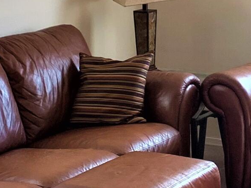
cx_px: 166
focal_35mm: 132
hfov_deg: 14.9
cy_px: 4
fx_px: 957
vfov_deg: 11.1
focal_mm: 4.25
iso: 50
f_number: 1.8
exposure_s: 1/120
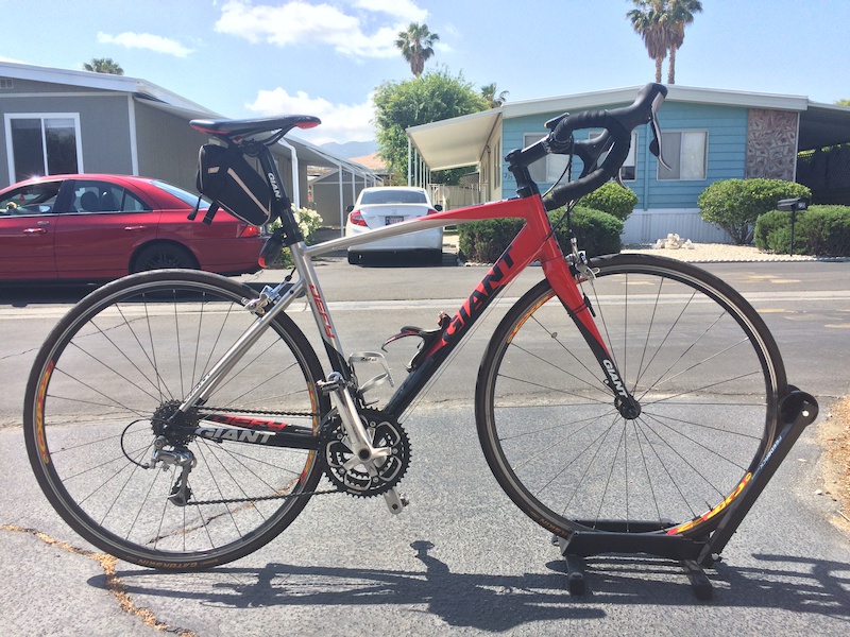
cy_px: 318
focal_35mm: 29
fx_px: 712
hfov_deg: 61.7
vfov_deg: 48.2
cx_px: 425
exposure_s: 1/1080
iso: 32
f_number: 2.2
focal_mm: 4.15
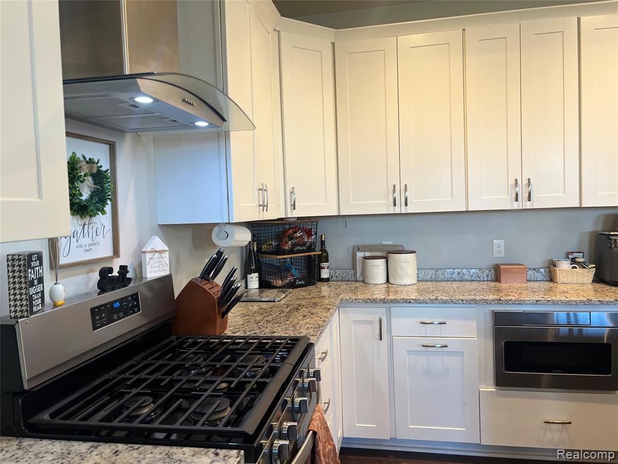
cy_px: 232
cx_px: 309
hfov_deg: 67.3
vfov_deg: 53.1
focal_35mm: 26
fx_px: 464
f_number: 1.5
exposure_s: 1/60
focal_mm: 5.7
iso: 80
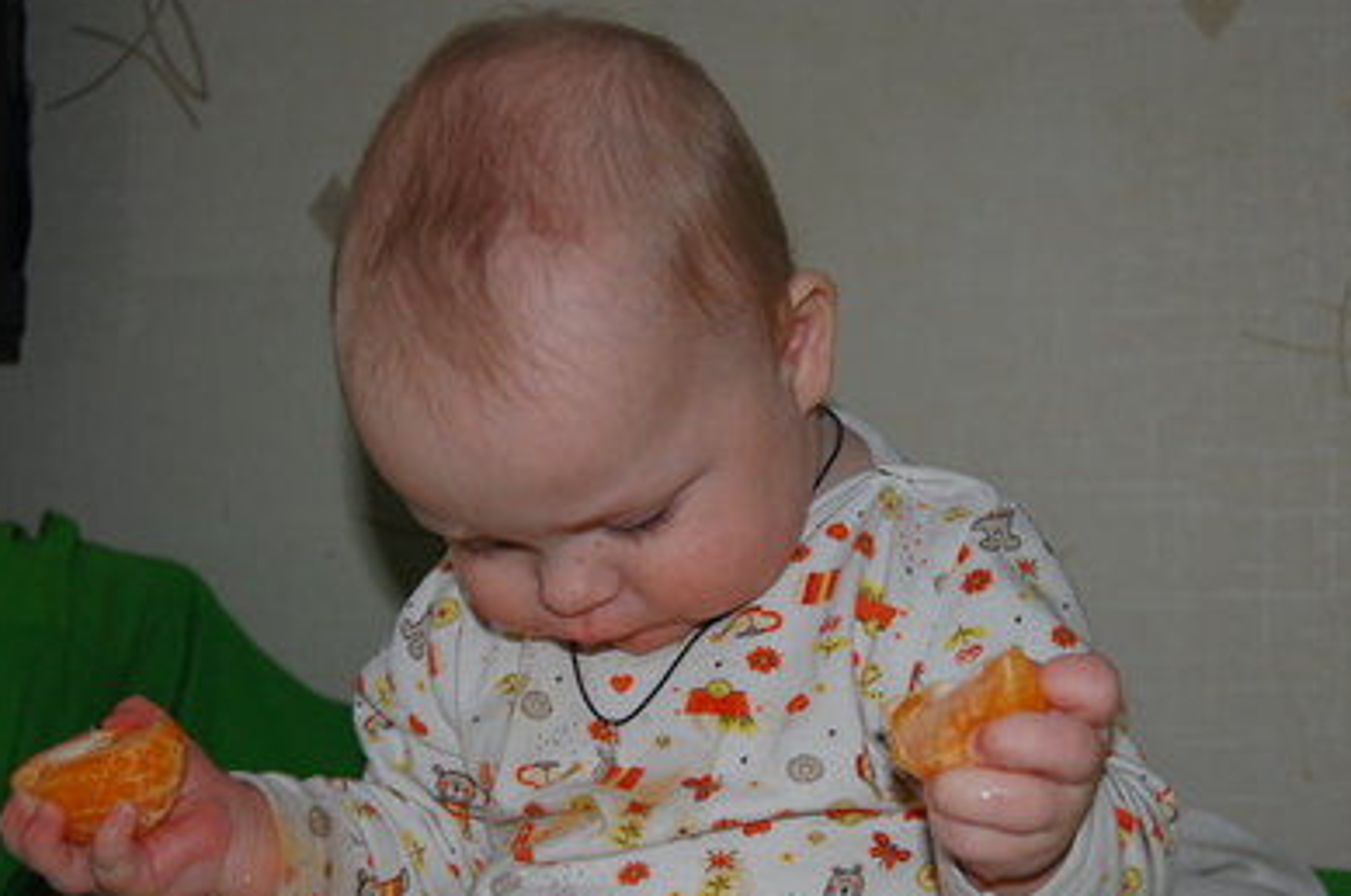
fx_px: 2473
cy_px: 439
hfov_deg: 30.5
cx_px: 761
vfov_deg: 20.5
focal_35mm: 66
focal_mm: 38
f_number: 4.8
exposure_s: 1/60
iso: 400
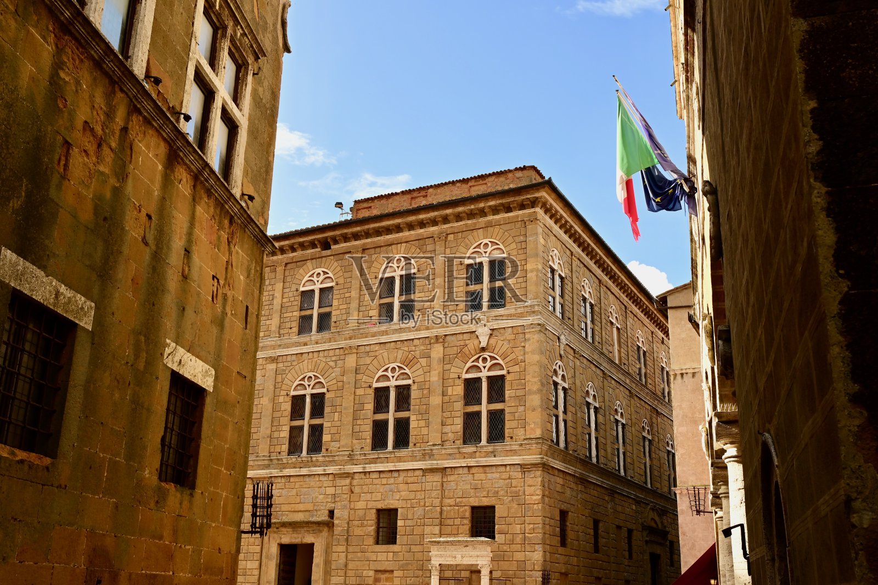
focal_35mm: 36
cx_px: 439
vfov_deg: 36.9
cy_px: 292
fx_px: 878
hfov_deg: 53.1
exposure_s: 1/250
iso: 125
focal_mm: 24
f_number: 8
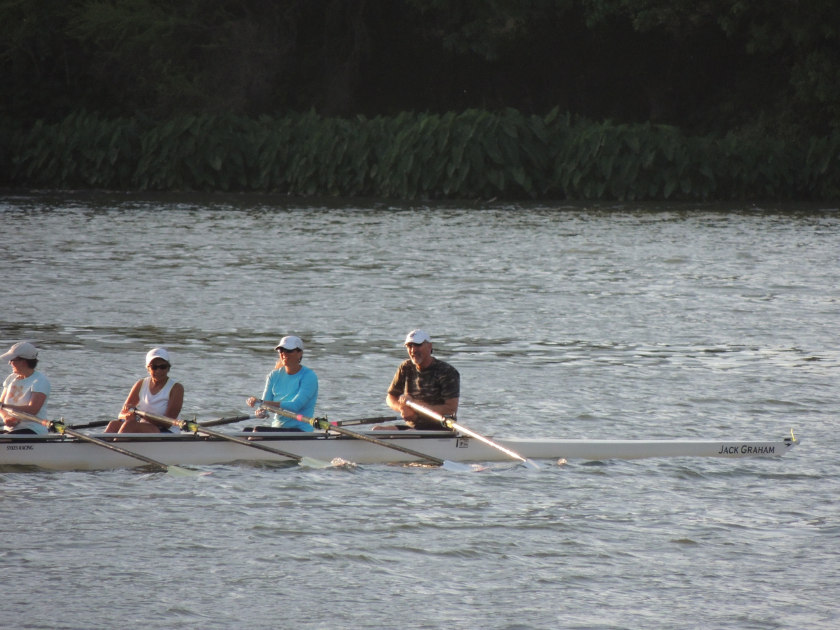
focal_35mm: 1000
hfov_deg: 2.0
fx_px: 24266
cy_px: 315
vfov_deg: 1.5
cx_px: 420
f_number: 5.9
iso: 400
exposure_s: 1/500
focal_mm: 180
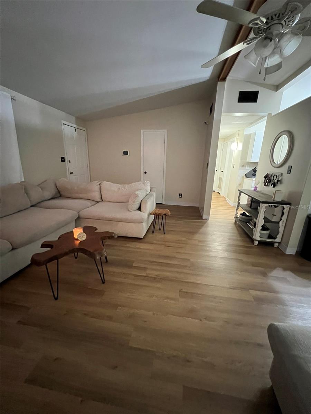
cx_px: 156
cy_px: 207
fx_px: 156
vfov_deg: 106.2
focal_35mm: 13
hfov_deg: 89.9
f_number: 1.8
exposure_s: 1/30
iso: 1250
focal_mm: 1.57
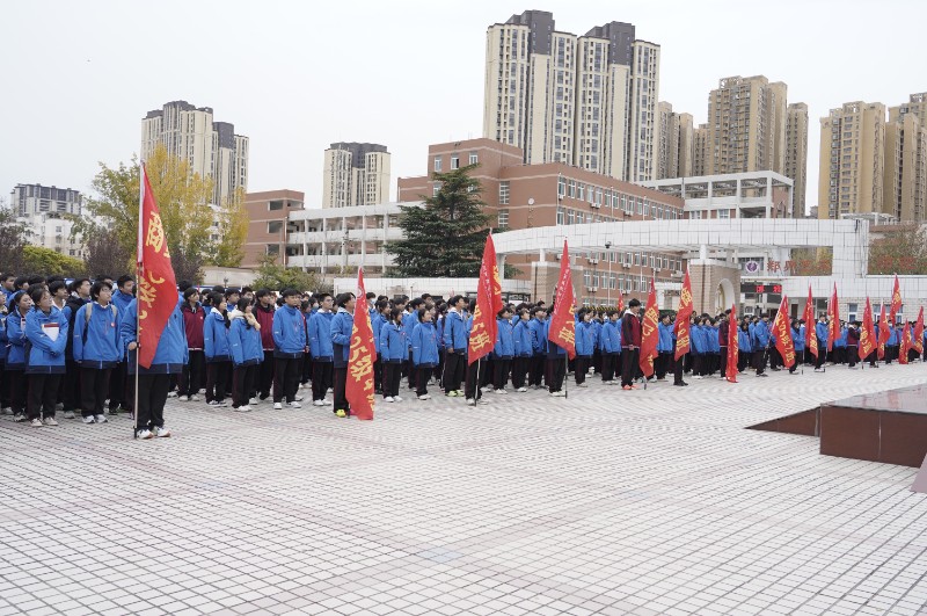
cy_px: 308
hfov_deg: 62.0
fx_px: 771
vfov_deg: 43.5
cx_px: 464
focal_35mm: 30
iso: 400
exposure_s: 1/500
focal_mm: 30
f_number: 4.5
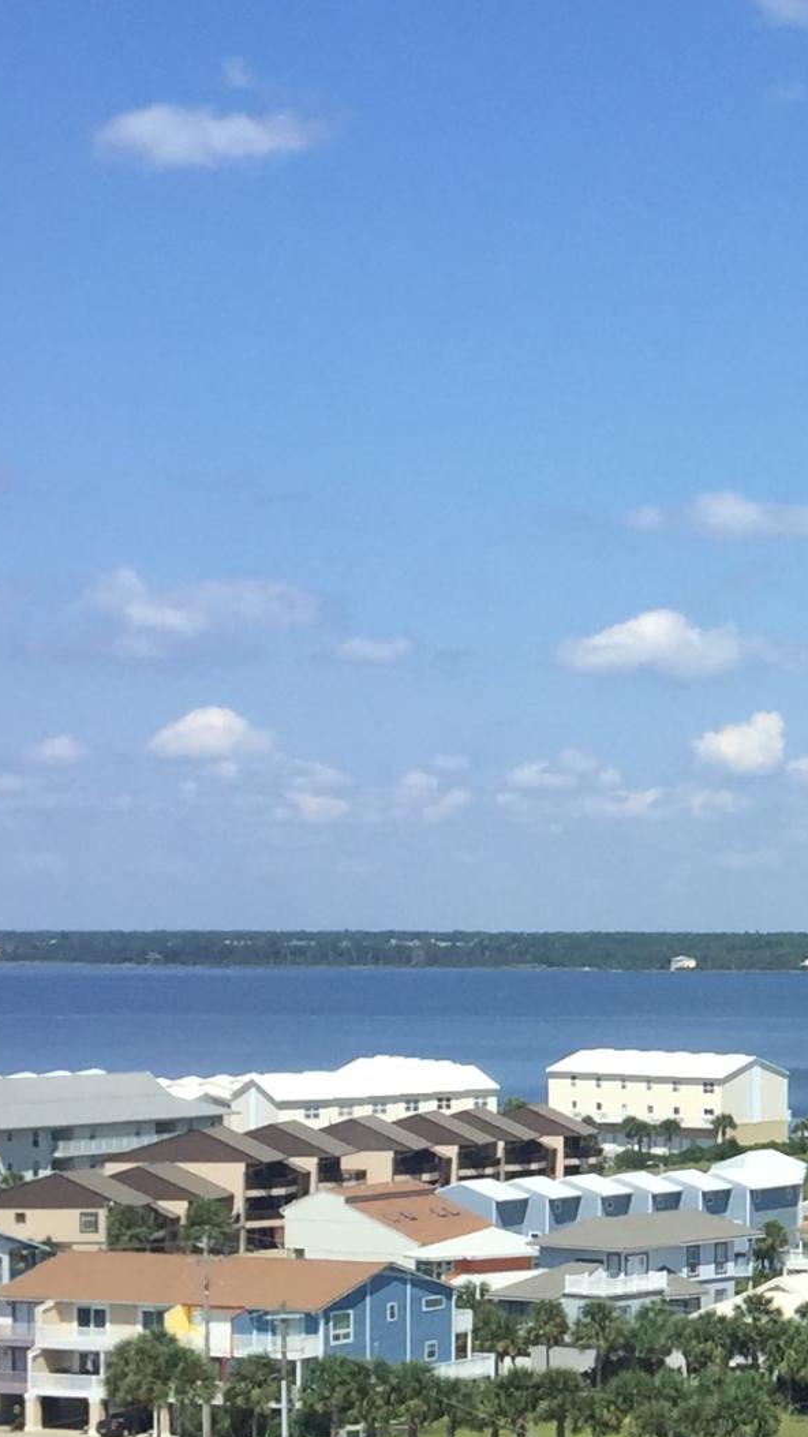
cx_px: 1570
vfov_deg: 23.5
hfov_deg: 12.1
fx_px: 3429
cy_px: 1000
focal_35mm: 90
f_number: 2.2
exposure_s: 1/942
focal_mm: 4.15
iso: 32
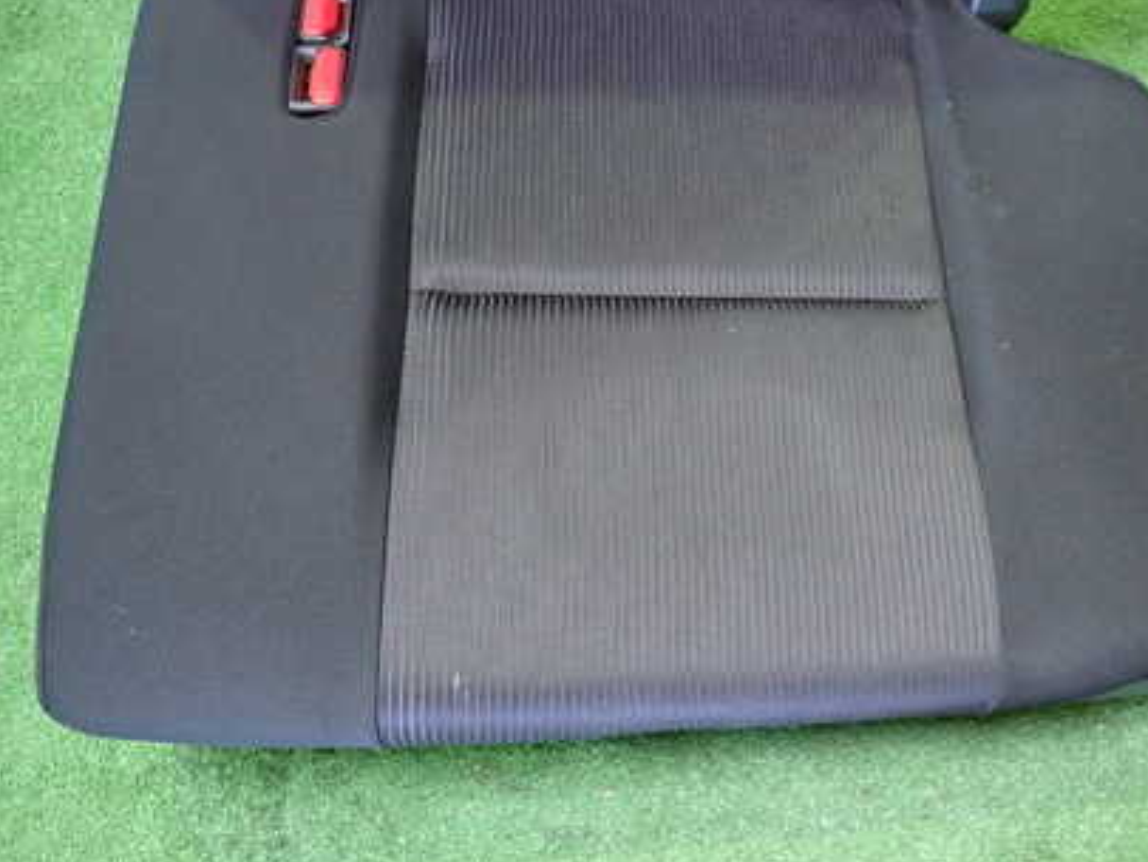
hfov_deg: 49.4
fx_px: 1227
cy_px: 357
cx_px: 754
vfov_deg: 38.6
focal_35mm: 37
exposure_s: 1/30
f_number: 2
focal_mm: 4.5
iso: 500
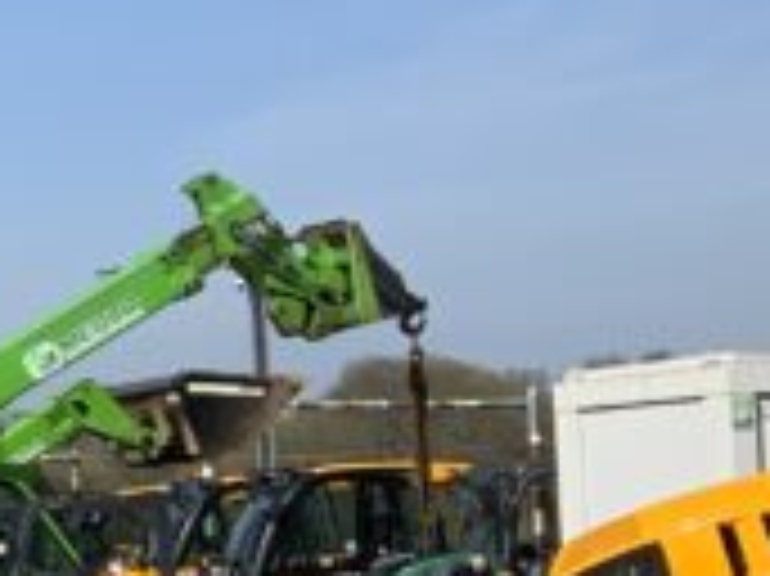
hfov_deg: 9.9
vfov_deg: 8.5
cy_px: 324
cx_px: -1094
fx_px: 3868
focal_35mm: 174
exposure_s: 1/2227
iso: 16
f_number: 1.8
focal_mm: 3
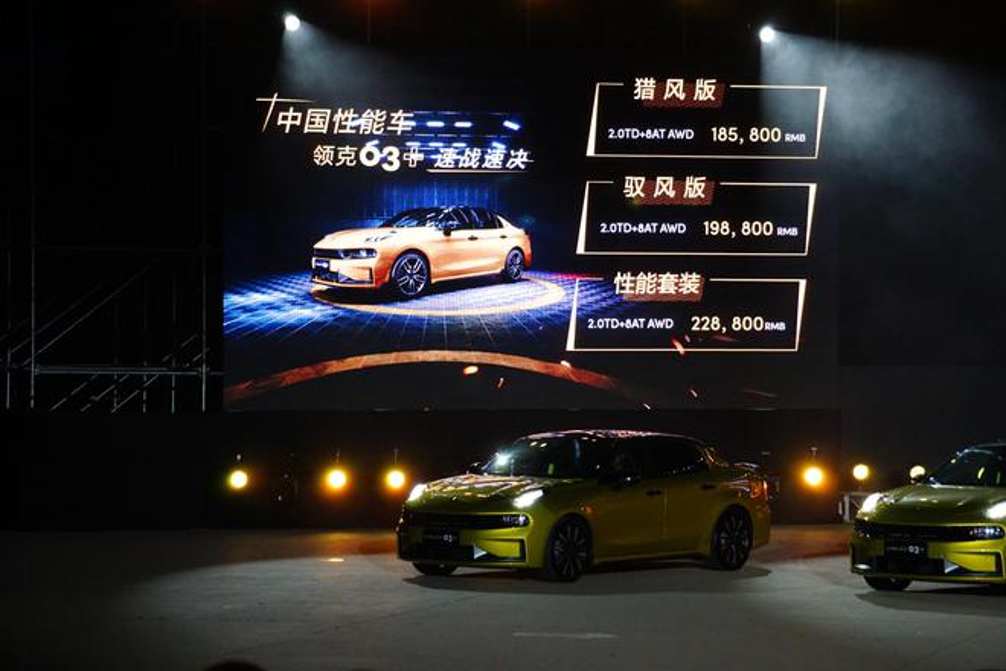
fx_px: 3688
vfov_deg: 10.4
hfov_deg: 15.5
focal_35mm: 132
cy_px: 336
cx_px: 503
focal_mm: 88
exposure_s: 1/100
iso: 3200
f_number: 5
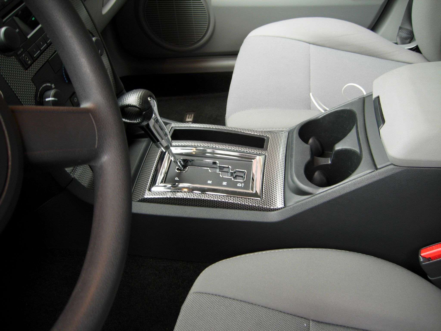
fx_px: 459
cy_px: 166
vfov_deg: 39.7
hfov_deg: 51.4
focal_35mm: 36
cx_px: 220
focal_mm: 7.5
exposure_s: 1/10.6
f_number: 2.7
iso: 50
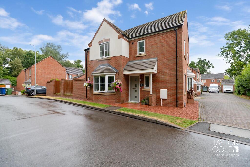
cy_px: 84
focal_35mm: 15
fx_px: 104
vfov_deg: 77.3
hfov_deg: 100.4
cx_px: 125
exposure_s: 1/125
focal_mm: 10
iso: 125
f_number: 4.5
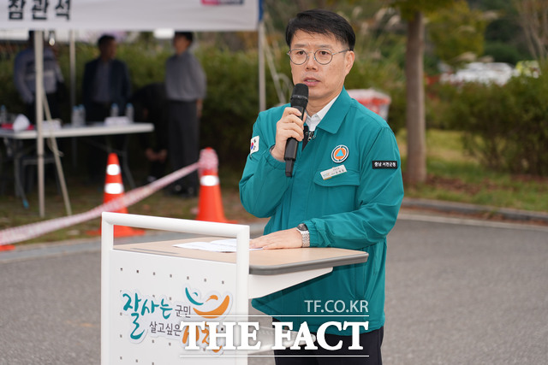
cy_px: 182
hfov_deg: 19.5
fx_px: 1599
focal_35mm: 105
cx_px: 274
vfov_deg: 13.0
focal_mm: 105
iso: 100
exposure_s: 1/250
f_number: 4
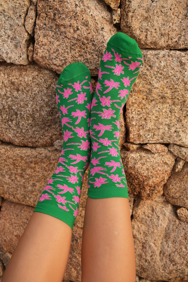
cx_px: 94
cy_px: 141
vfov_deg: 41.9
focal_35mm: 47
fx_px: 368
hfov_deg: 28.7
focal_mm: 47
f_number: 5.6
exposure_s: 1/50
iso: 160
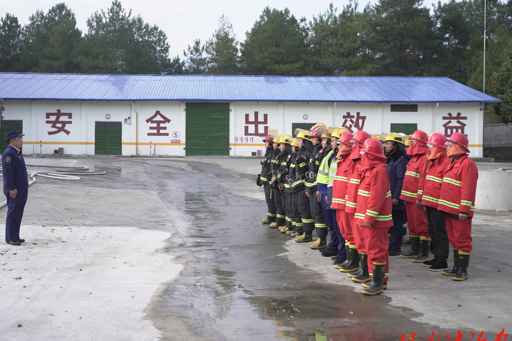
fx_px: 626
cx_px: 221
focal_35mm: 44
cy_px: 165
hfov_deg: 44.4
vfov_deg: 30.5
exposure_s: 1/800
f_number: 2.8
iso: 320
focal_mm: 38
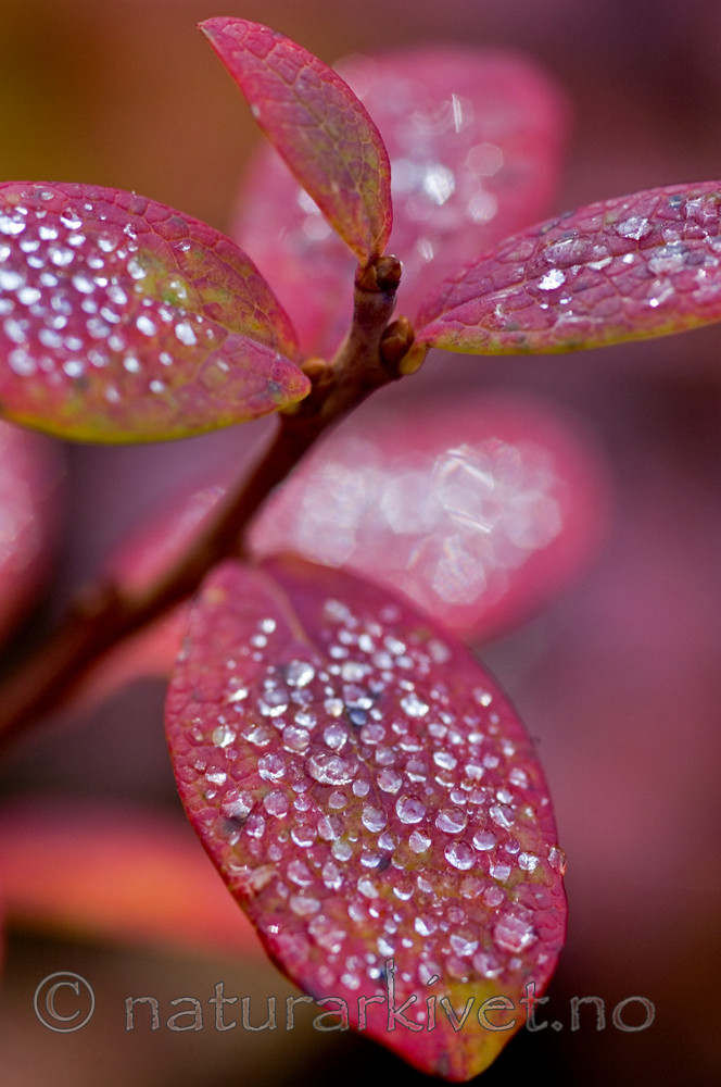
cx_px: 360
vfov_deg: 13.1
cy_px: 544
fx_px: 4744
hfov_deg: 8.7
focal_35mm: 158
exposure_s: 1/100
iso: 200
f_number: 9
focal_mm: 105
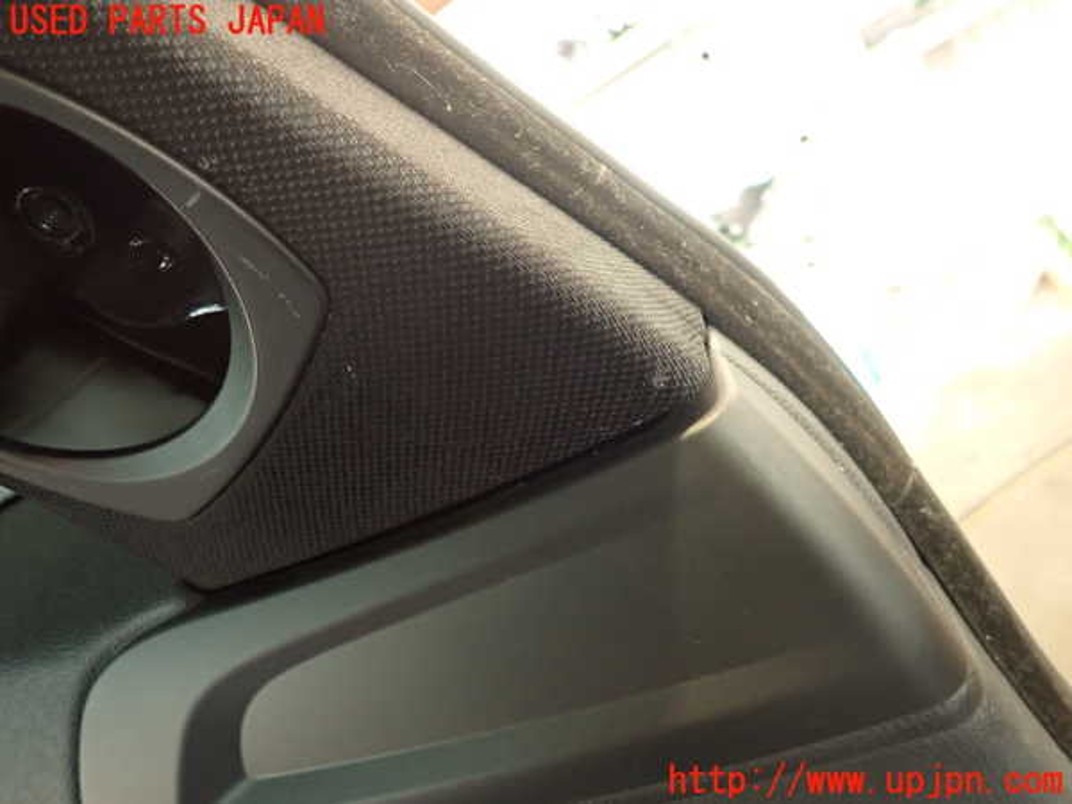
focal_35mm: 25
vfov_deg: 54.9
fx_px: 774
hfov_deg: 69.4
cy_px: 402
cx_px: 536
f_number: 2
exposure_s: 1/30
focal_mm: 4.5
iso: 500
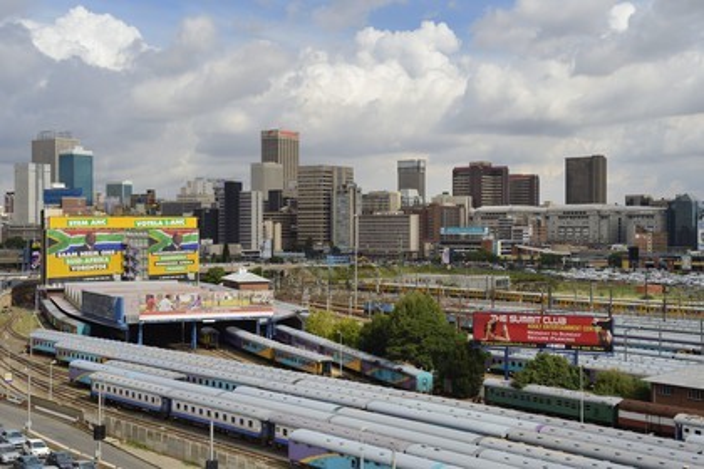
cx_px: 352
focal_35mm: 50
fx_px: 978
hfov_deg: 39.6
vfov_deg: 27.0
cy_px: 234
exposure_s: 1/500
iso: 200
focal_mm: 50
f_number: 9
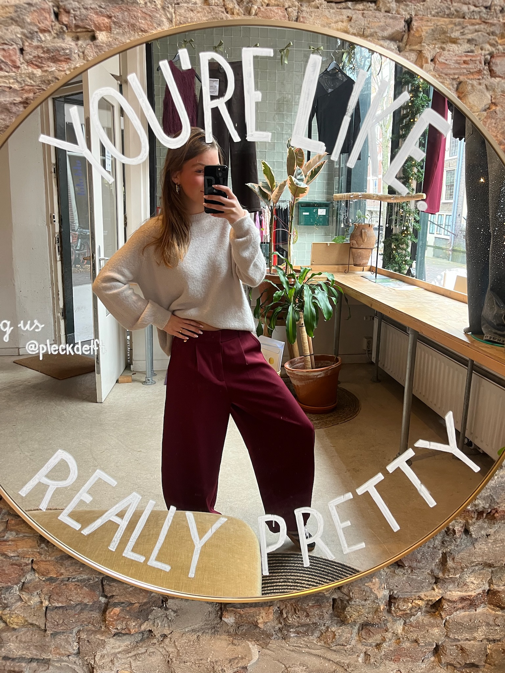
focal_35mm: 26
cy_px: 336
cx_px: 252
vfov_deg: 67.3
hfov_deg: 53.1
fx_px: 506
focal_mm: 5.1
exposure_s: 1/50
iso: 160
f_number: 1.6
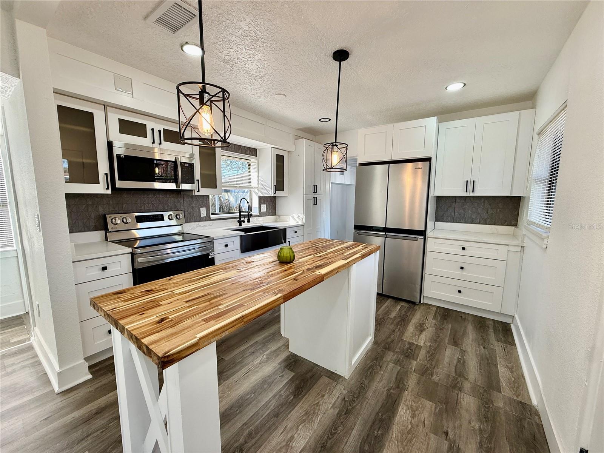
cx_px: 302
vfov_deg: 85.7
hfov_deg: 102.1
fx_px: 244
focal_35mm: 14
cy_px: 226
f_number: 2.2
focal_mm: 2.22
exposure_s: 1/120
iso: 80
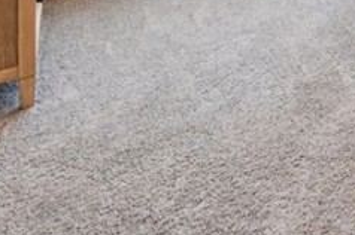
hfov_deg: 23.9
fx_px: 551
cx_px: 589
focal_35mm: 56
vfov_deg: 16.9
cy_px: -251
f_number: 8
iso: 320
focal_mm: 13
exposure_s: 1/30
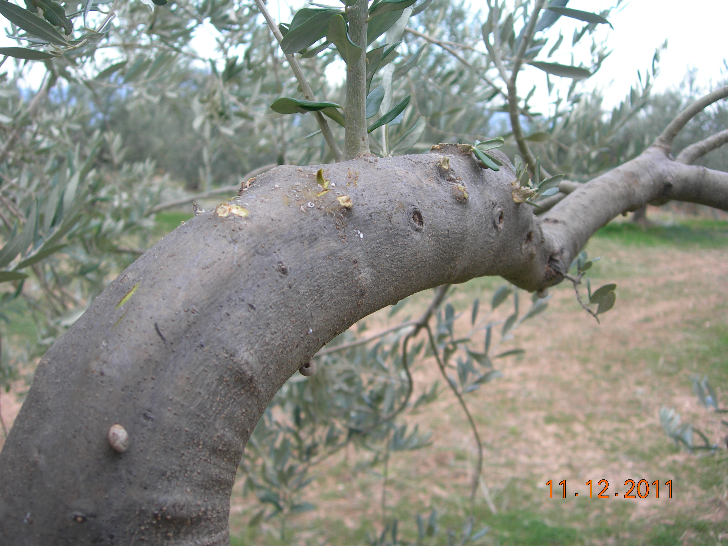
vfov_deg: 37.7
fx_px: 799
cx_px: 364
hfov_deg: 49.0
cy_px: 273
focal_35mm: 38
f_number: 2.8
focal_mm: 7.8
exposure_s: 1/95.7
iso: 50
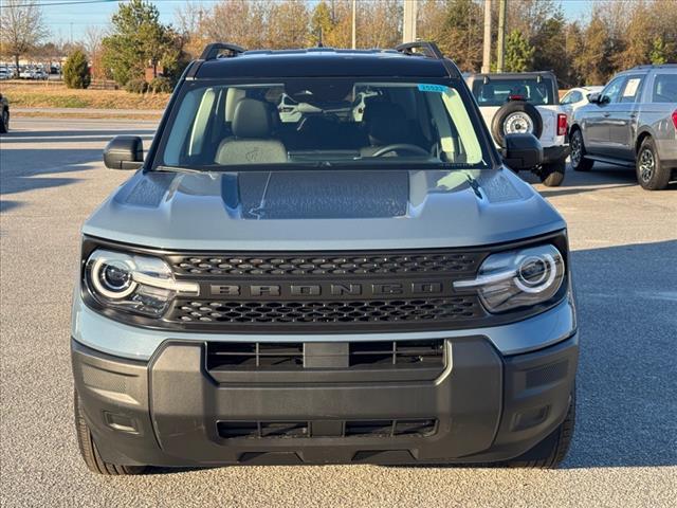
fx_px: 939
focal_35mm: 48
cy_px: 254
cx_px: 338
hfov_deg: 39.7
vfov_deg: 30.3
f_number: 1.78
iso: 64
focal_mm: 6.76
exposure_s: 1/832
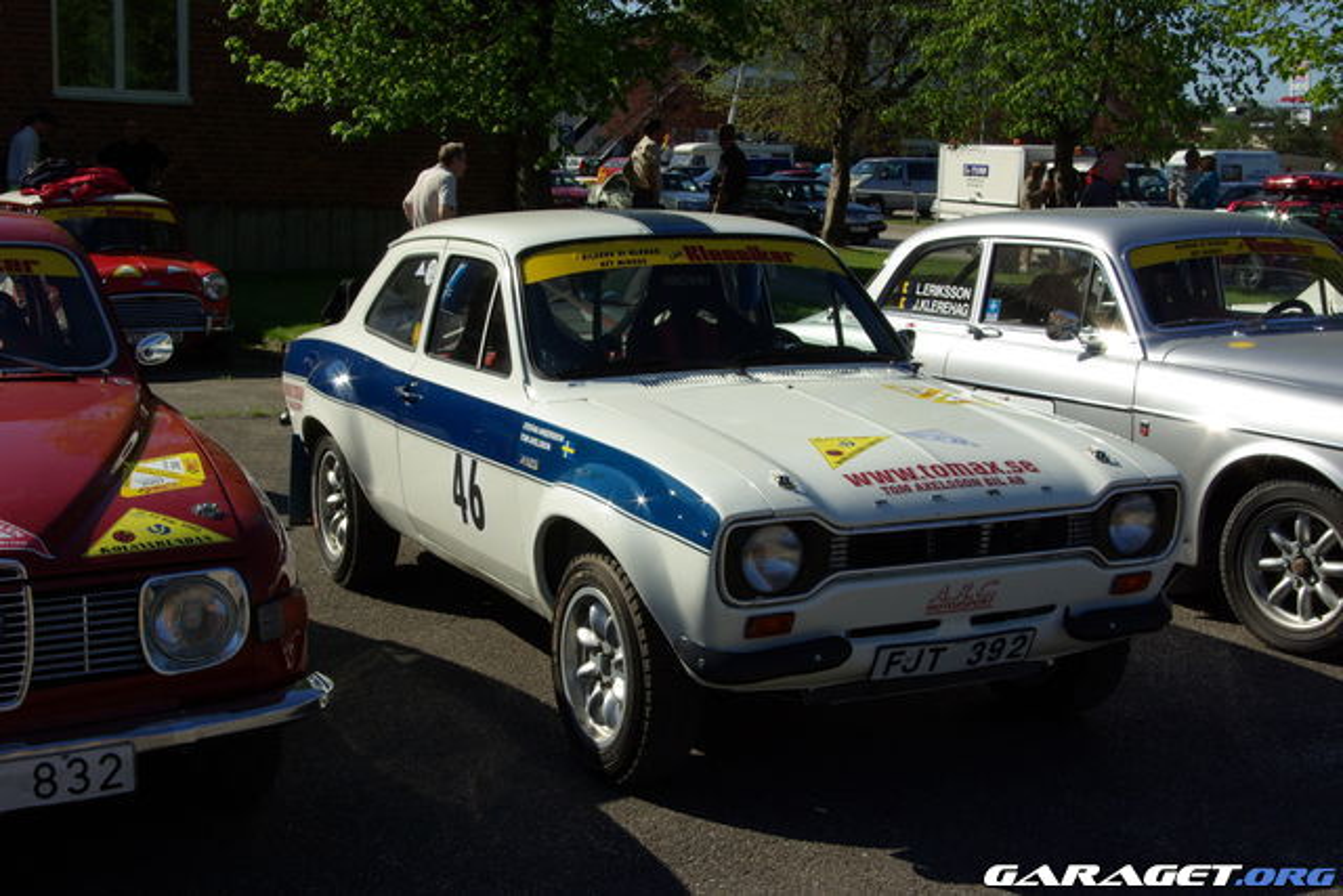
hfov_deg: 42.3
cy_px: 448
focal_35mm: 46
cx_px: 672
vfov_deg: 29.0
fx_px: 1735
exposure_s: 1/90
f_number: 19
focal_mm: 31
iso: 200
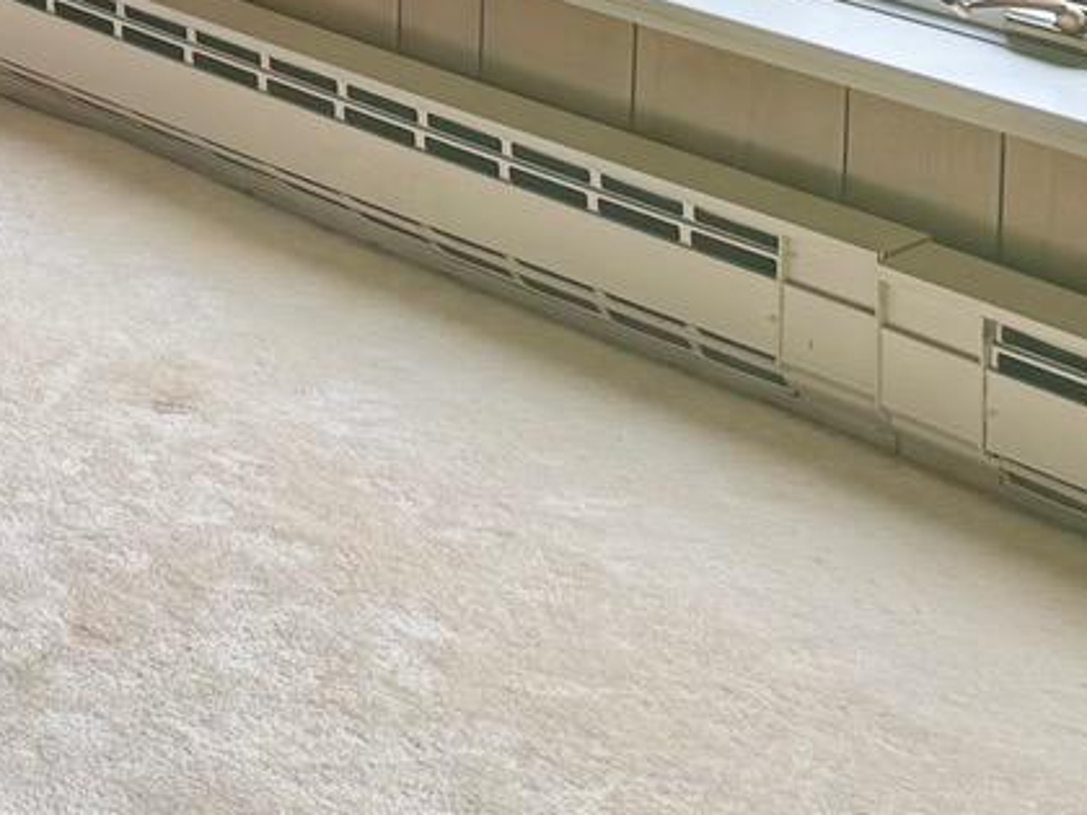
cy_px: -841
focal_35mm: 117
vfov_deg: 11.4
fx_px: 3674
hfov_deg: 15.1
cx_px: -719
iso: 80
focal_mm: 6.76
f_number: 1.78
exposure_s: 1/312
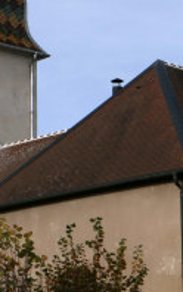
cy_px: 96
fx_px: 1147
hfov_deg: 9.0
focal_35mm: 144
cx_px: -37
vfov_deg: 14.5
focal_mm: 20.6
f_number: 4
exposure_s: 1/1600
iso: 125
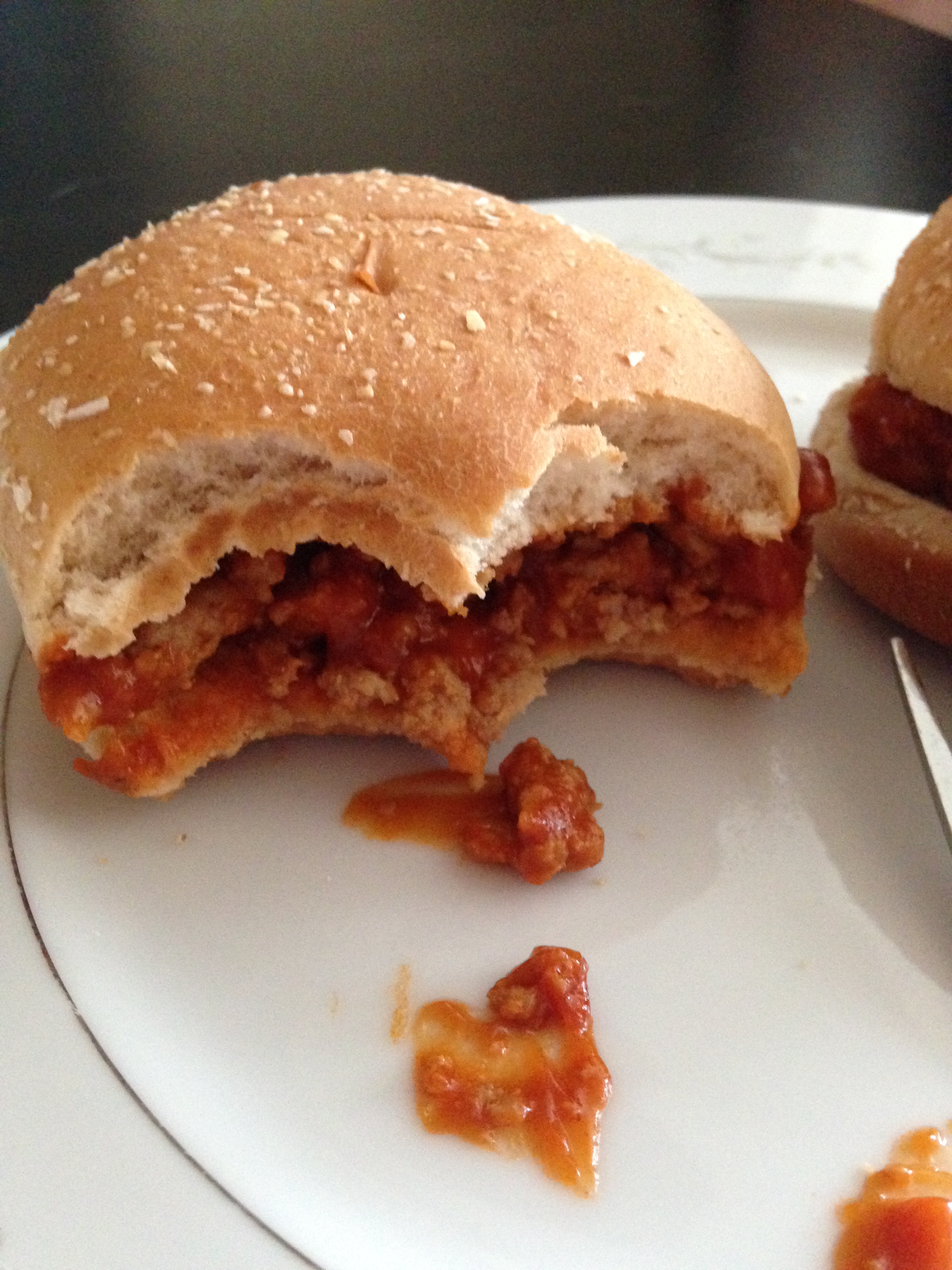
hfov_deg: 42.9
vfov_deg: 55.4
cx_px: 476
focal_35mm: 33
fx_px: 1210
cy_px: 635
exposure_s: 1/15
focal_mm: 4.12
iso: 640
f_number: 2.4
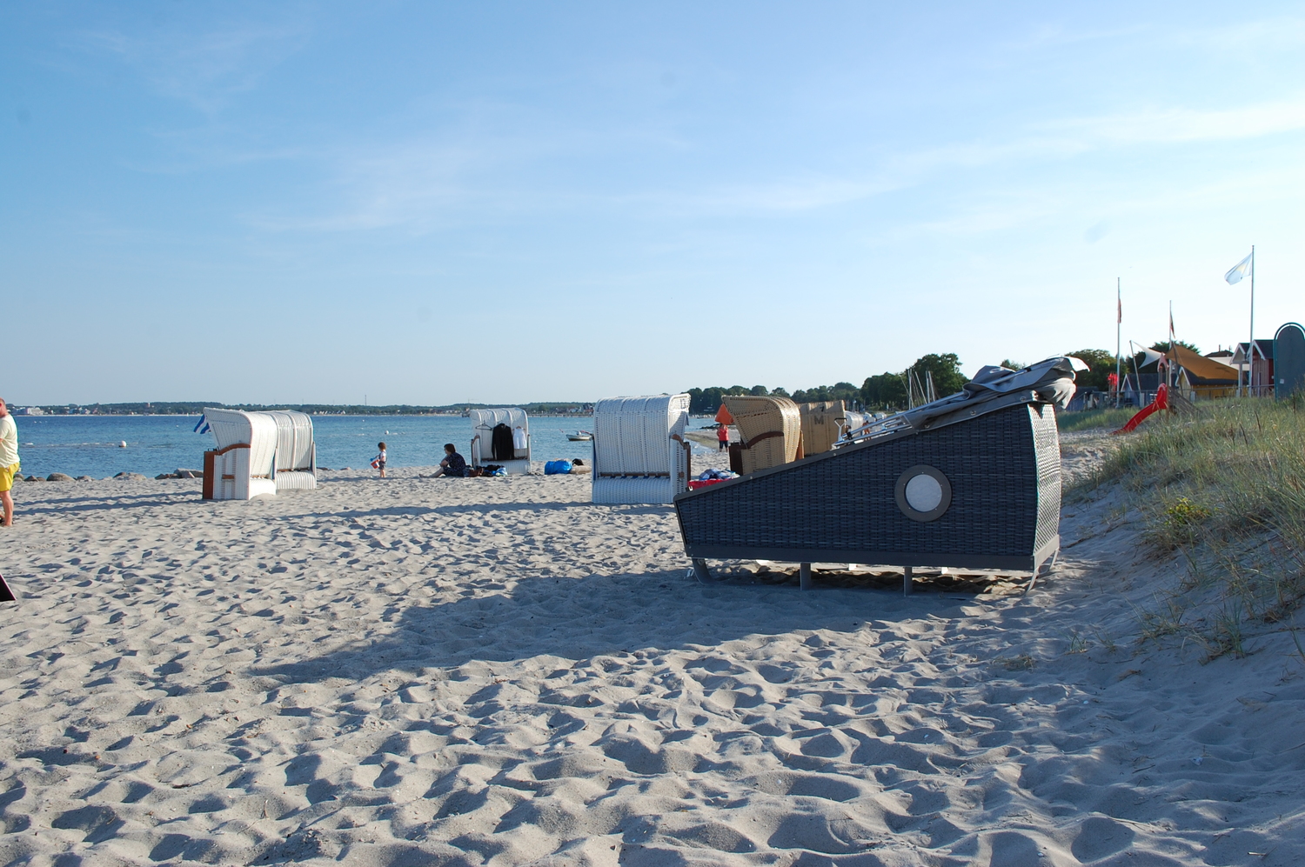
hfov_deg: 62.0
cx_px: 652
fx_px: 1086
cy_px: 434
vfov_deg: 43.5
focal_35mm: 30
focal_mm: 20
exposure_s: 1/320
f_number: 9
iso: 200
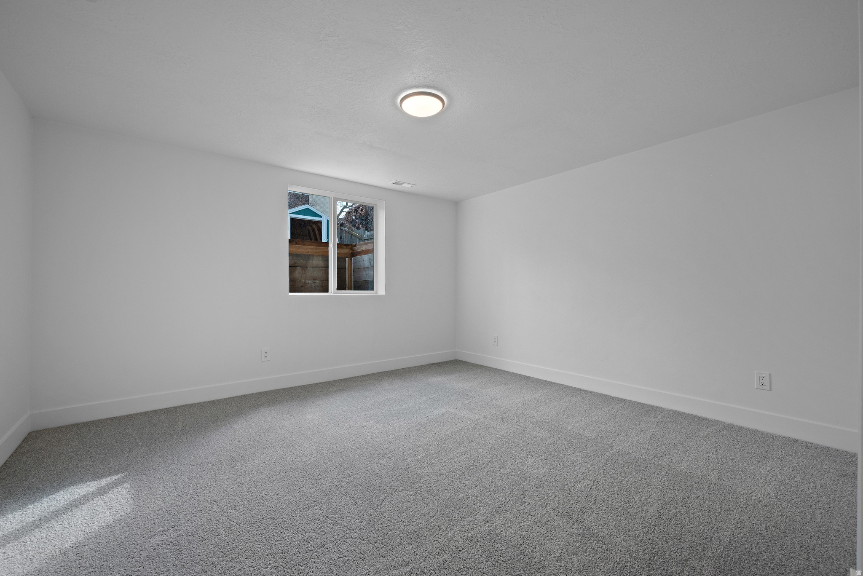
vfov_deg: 77.4
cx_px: 432
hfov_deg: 100.4
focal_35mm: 15
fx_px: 360
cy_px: 288
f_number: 8
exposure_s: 1/6
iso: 500
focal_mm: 15
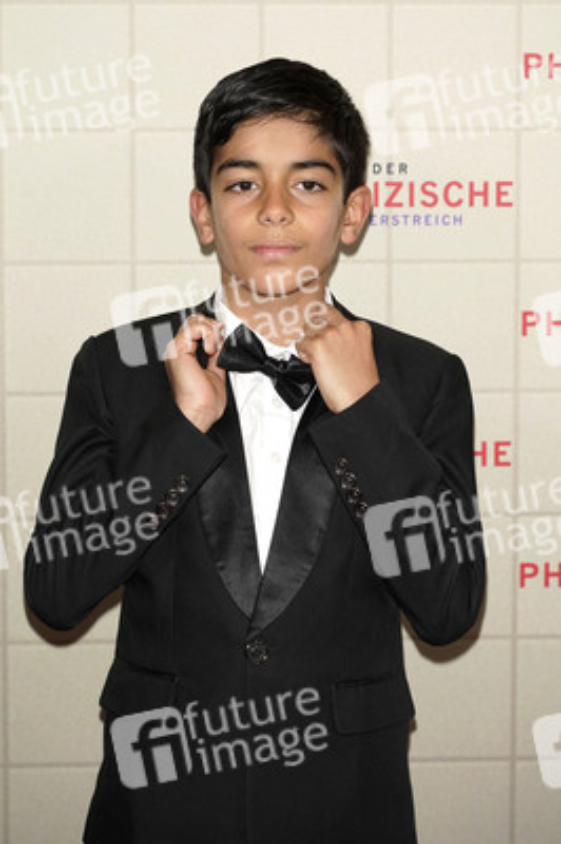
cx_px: 280
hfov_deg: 13.8
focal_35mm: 99
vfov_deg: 20.6
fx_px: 2318
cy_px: 422
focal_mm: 99
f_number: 5.6
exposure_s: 1/160
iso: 320
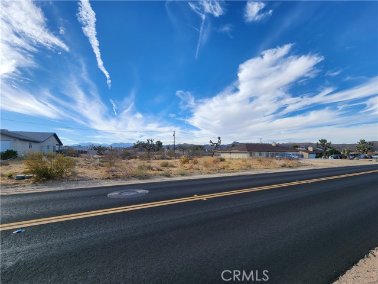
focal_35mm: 13
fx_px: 142
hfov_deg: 106.2
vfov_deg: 89.9
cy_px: 142
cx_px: 189
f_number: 2.2
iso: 50
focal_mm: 2.2
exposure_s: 1/1746
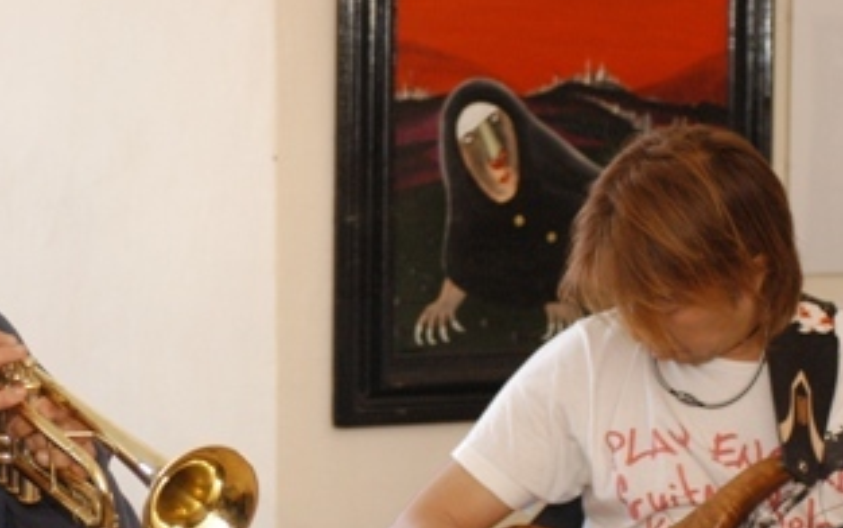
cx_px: 296
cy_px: 374
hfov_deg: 12.0
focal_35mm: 175
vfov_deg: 7.5
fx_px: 4023
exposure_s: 1/100
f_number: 3.2
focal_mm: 80
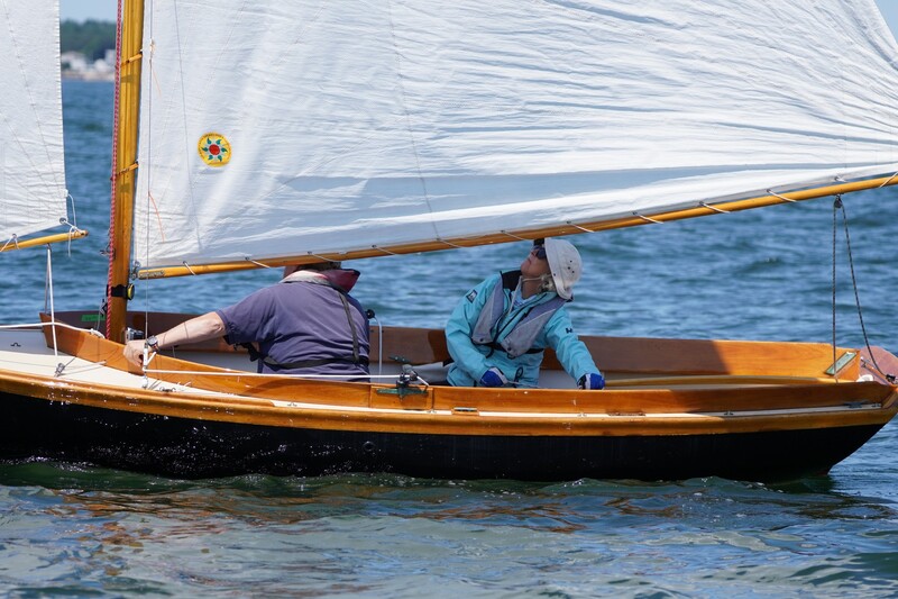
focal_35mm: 244
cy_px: 300
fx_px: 6097
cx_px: 449
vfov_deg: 5.6
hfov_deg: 8.4
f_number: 5
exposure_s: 1/2000
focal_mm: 163
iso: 320
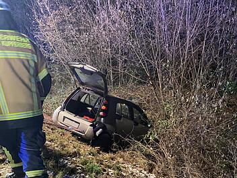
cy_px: 89
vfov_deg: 53.1
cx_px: 118
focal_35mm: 26
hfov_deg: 67.3
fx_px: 178
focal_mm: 4.25
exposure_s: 1/30
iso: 800
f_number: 1.8
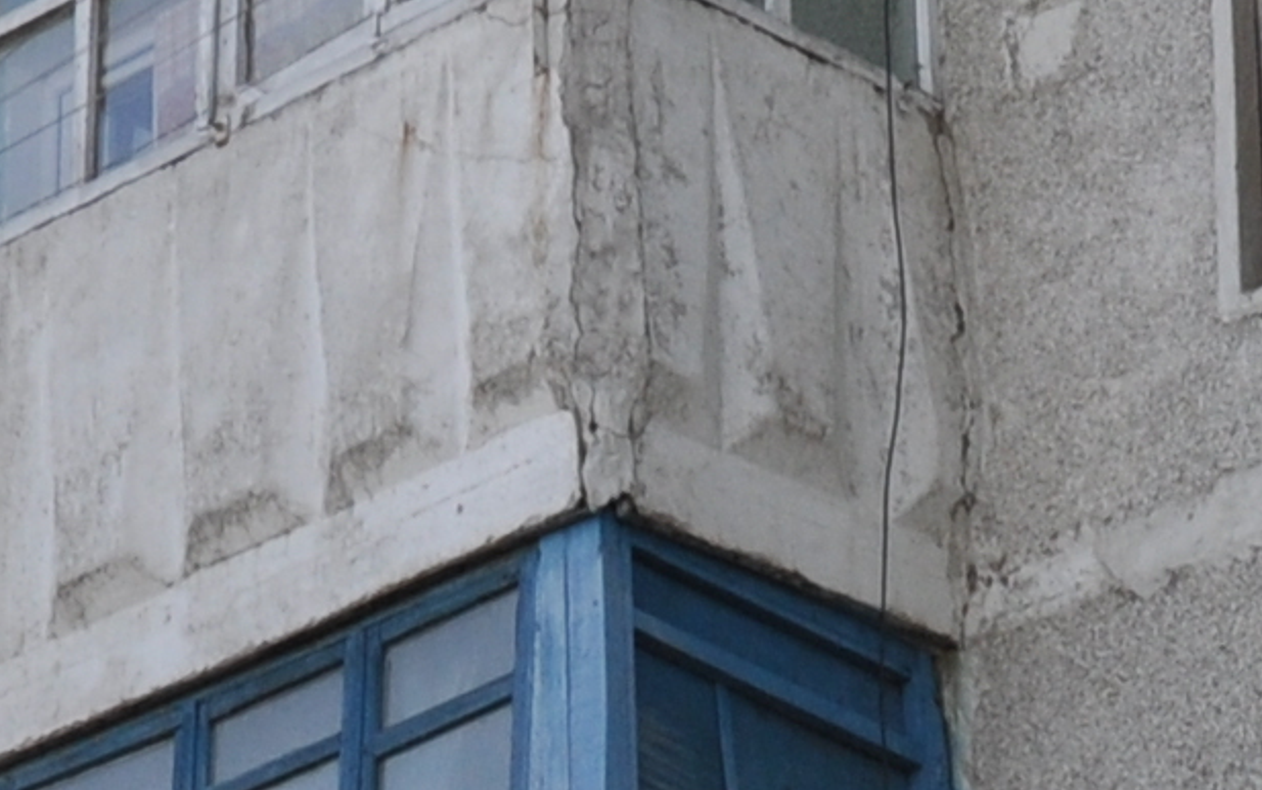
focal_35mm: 191
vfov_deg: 6.7
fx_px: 6571
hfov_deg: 11.0
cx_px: 781
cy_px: 1431
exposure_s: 1/250
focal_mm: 18
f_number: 8
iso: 200
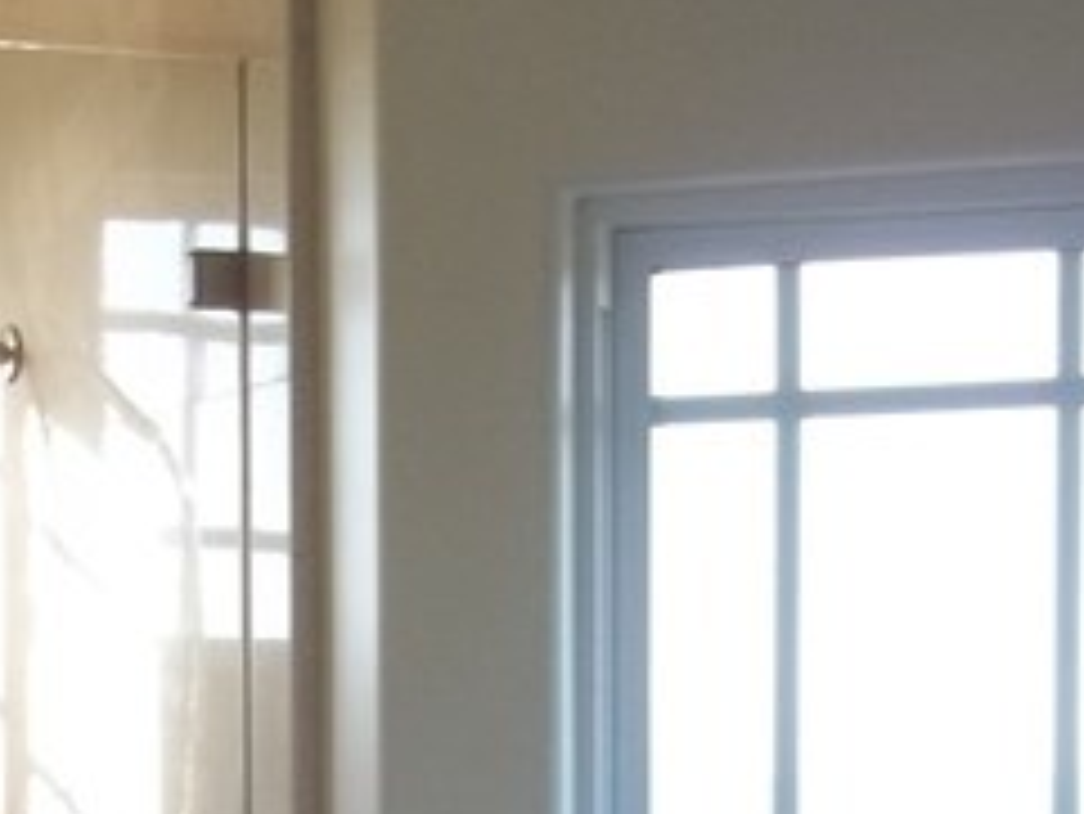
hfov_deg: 14.1
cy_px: 1493
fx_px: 4386
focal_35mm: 140
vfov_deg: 10.0
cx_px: 351
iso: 64
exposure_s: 1/50
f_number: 3.3
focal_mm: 5.9
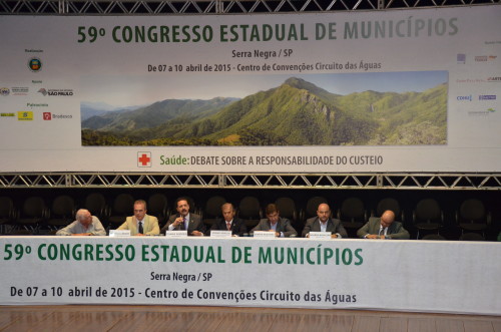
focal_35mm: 78
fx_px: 1083
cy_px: 166
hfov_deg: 26.0
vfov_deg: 17.4
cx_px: 250
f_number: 5
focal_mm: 52
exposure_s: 1/60
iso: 2000
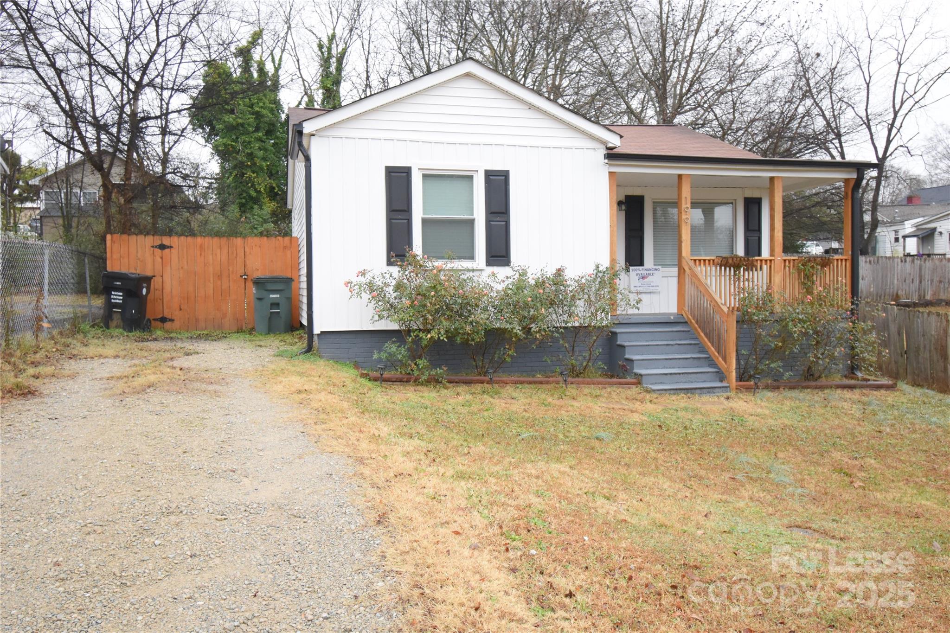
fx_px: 752
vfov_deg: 45.7
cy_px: 316
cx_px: 475
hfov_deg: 64.6
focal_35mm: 28
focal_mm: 19
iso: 1000
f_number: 5.6
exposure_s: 1/125
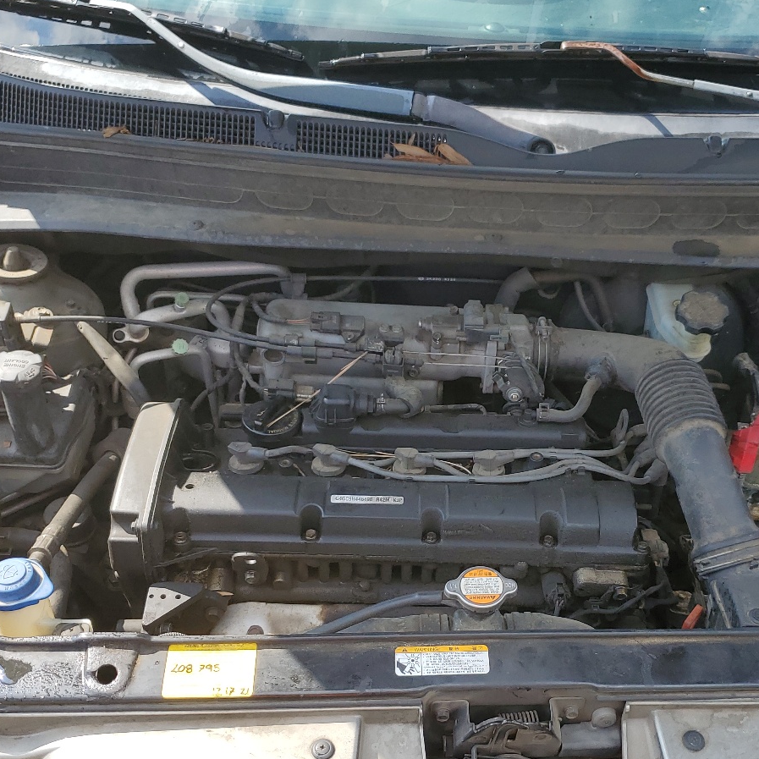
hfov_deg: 40.6
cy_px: 448
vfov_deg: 40.8
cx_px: 478
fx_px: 1017
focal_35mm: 41
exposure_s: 1/909
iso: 50
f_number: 1.5
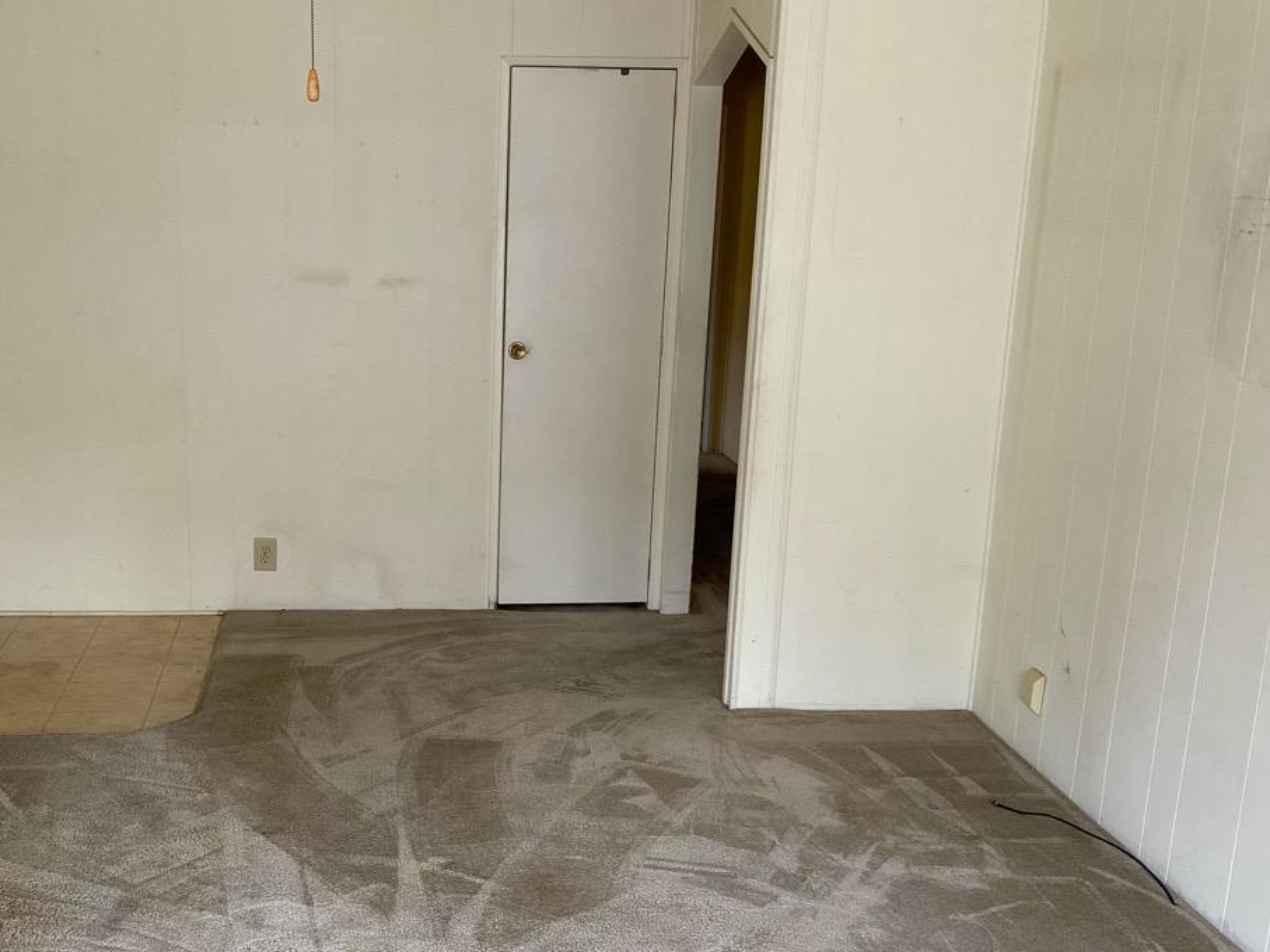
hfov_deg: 43.4
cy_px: 621
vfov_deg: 33.3
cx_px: 452
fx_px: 1577
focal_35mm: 43
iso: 80
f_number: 1.8
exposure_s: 1/121
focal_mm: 4.25
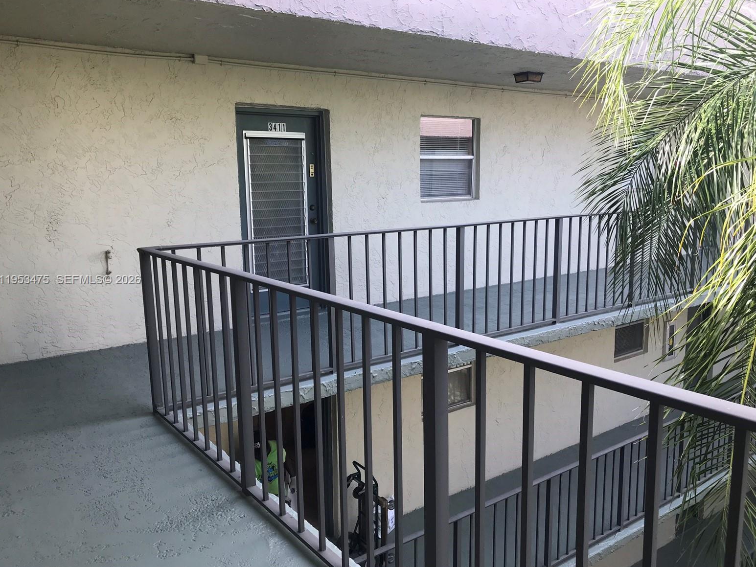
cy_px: 280
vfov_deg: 48.2
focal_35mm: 29
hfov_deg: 61.7
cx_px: 380
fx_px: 633
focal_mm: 3.99
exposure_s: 1/173
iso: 20
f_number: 1.8
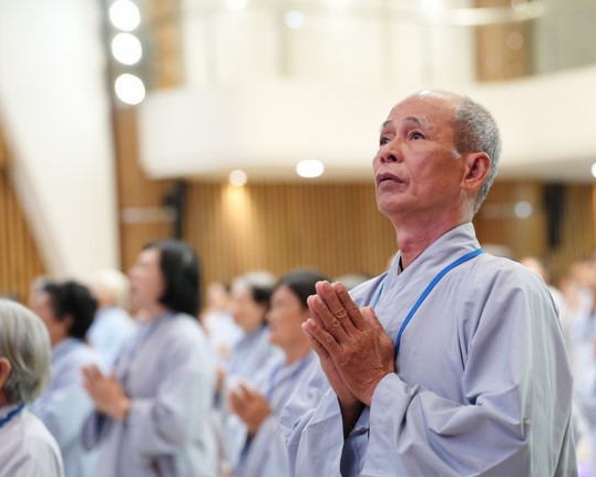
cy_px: 239
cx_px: 359
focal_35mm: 102
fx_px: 1799
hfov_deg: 18.8
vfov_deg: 15.1
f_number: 3.2
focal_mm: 90
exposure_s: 1/100
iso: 3200
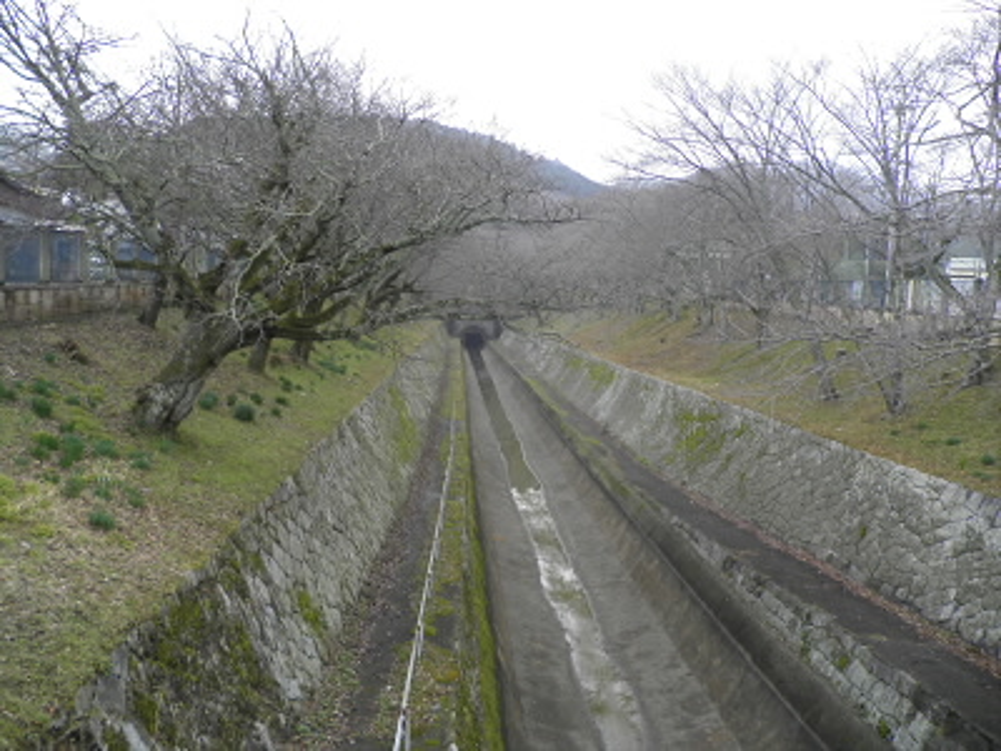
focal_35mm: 27
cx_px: 500
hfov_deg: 65.3
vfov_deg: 51.4
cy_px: 376
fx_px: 781
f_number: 3.2
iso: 64
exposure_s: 1/200
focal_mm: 4.9
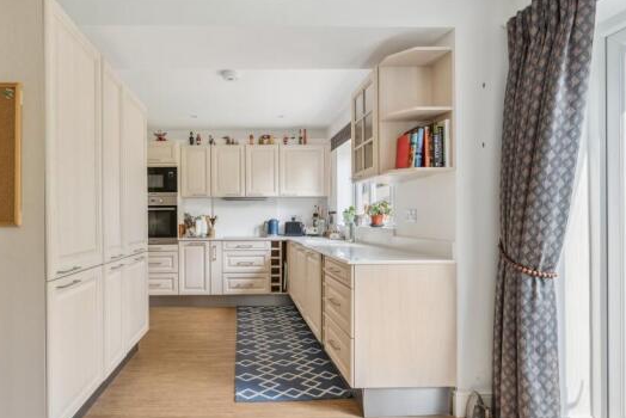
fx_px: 348
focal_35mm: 20
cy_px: 218
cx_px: 244
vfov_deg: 62.0
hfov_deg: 82.7
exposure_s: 1/100
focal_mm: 16
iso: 640
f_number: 7.1
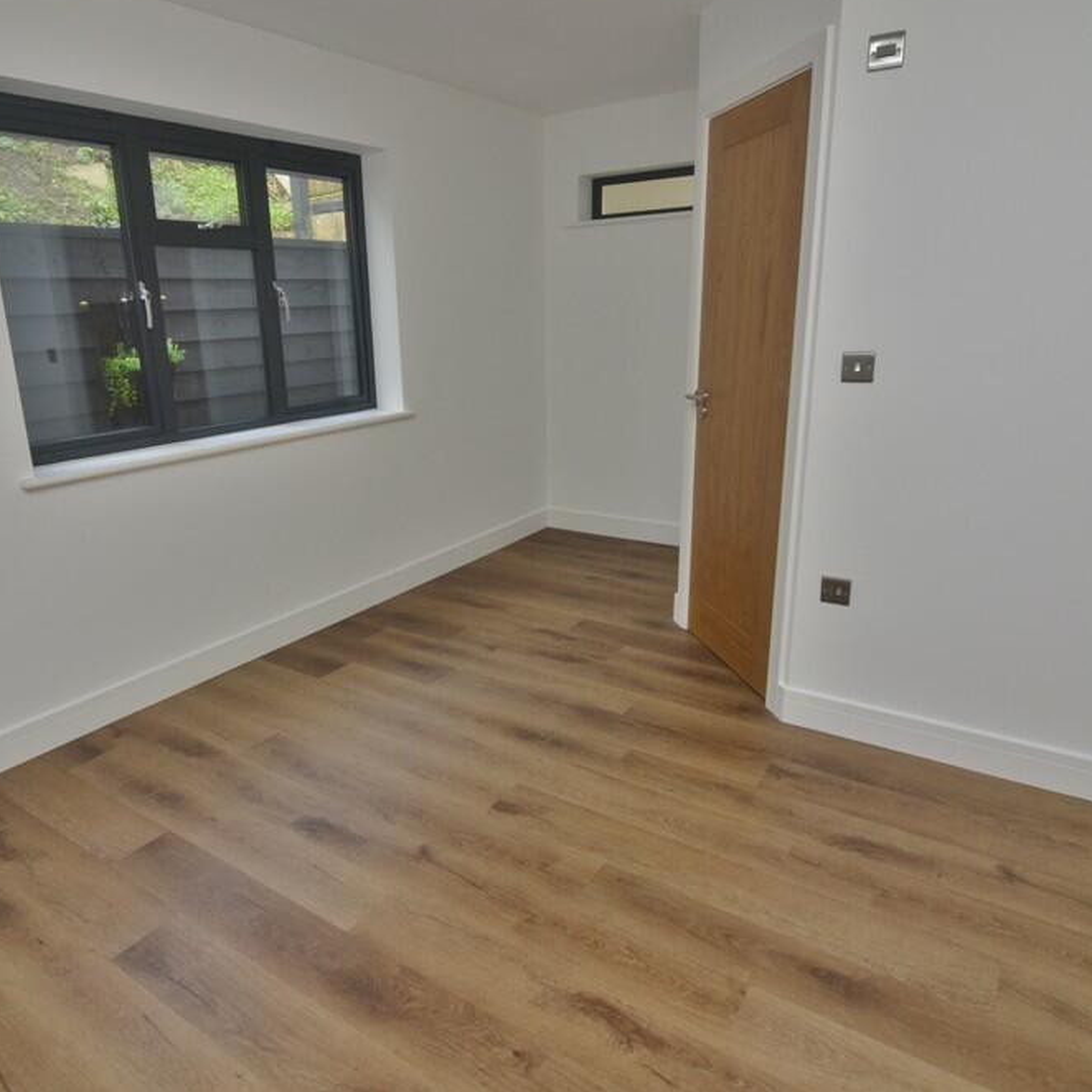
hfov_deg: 70.2
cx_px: 475
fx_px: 773
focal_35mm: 22
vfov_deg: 70.5
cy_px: 534
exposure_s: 1/60
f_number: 5.6
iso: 400
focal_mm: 11
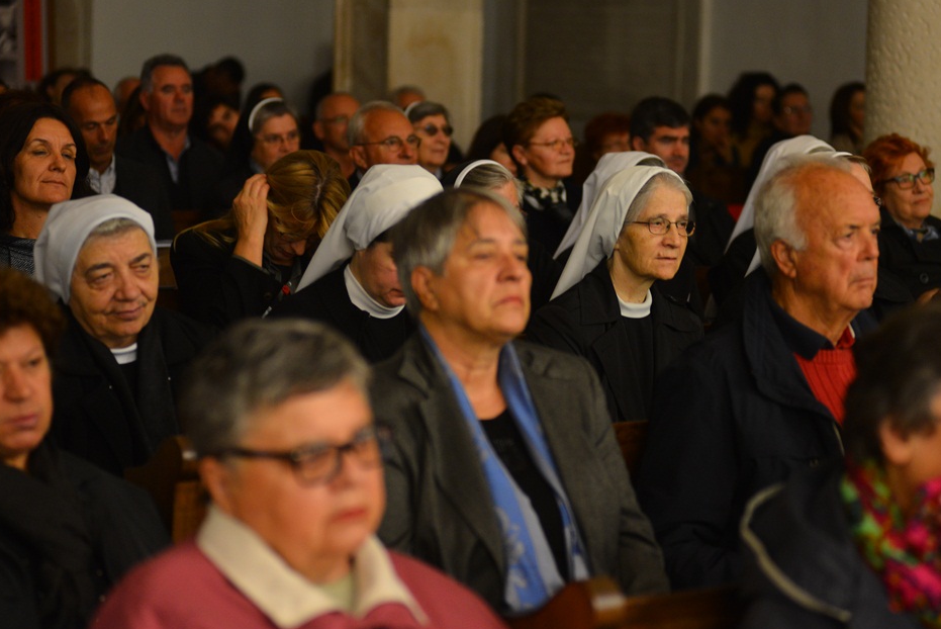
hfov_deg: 23.1
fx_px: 2302
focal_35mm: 88
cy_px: 293
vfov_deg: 15.6
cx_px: 494
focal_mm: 80
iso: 1600
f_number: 2.8
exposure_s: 1/50
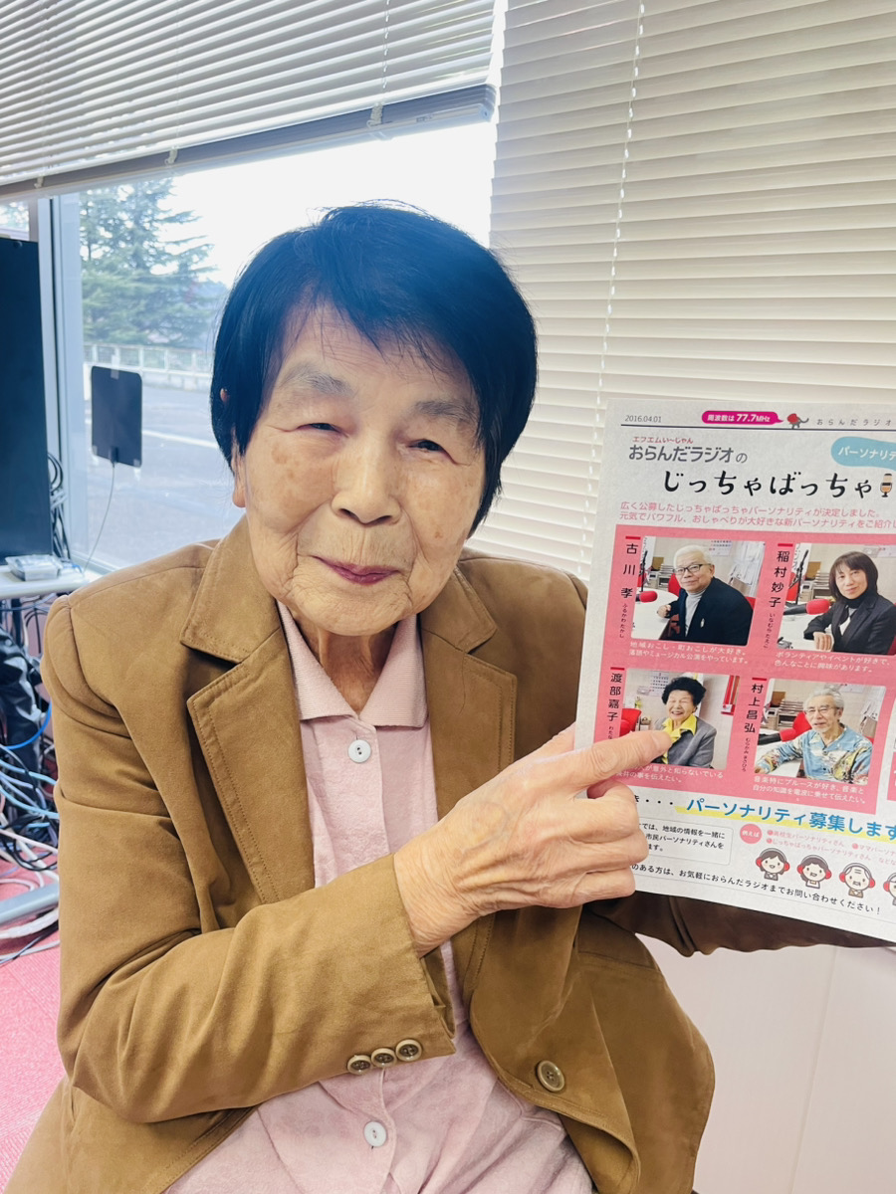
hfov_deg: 53.1
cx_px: 448
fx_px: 897
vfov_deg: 67.3
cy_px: 597
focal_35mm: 26
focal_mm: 4.2
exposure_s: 1/50
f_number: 1.6
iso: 64
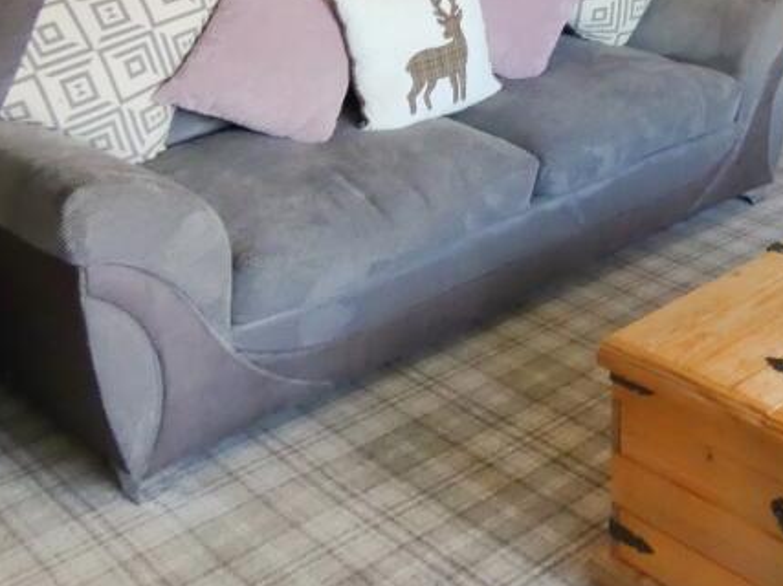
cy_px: -70
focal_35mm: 48
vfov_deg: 27.5
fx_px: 1085
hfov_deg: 35.4
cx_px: 805
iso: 320
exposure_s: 1/60
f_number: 2.8
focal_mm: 3.6
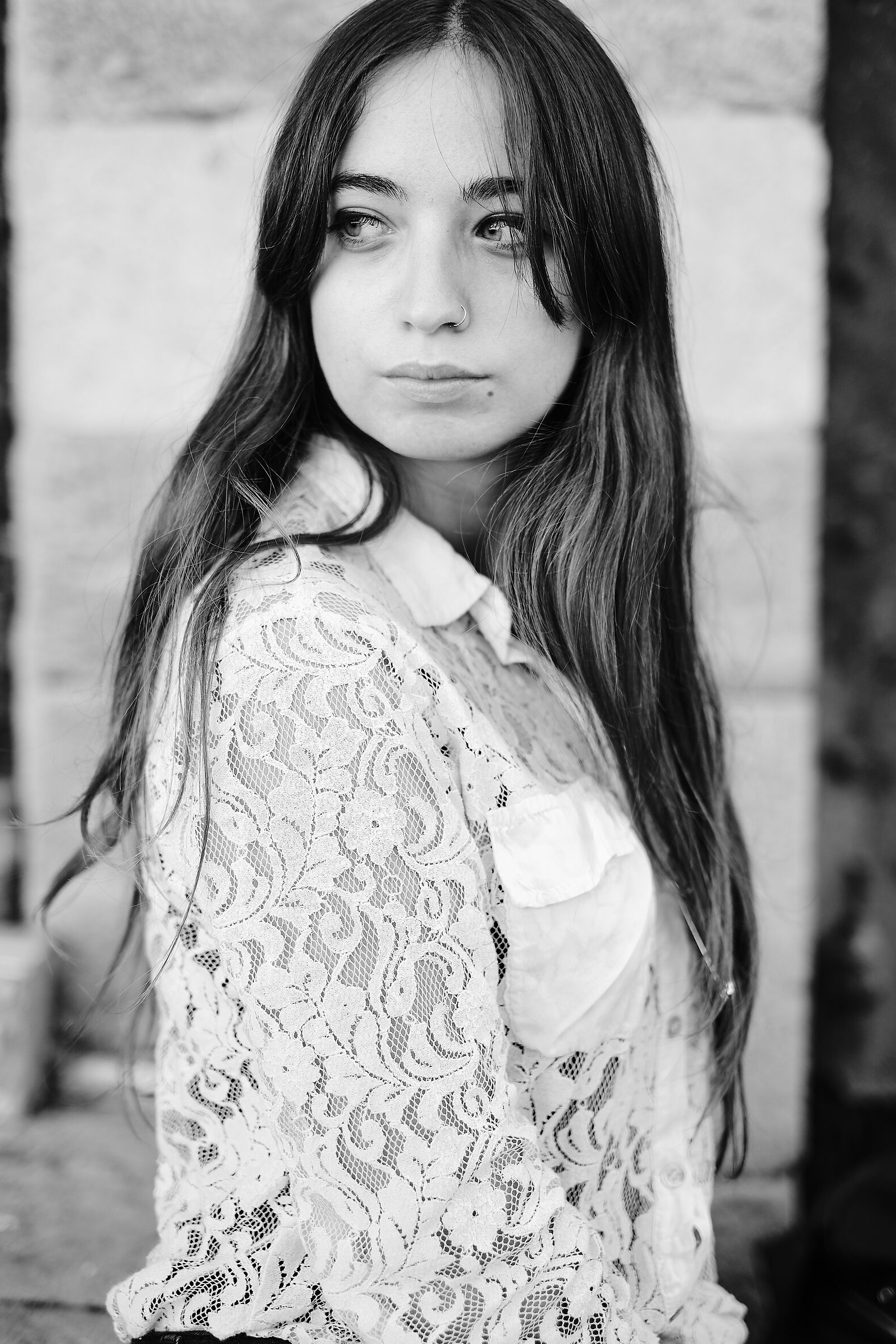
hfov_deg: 25.1
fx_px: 2016
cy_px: 663
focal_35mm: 54
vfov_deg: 36.9
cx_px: 441
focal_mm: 35
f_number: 1.8
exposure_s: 1/250
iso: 160
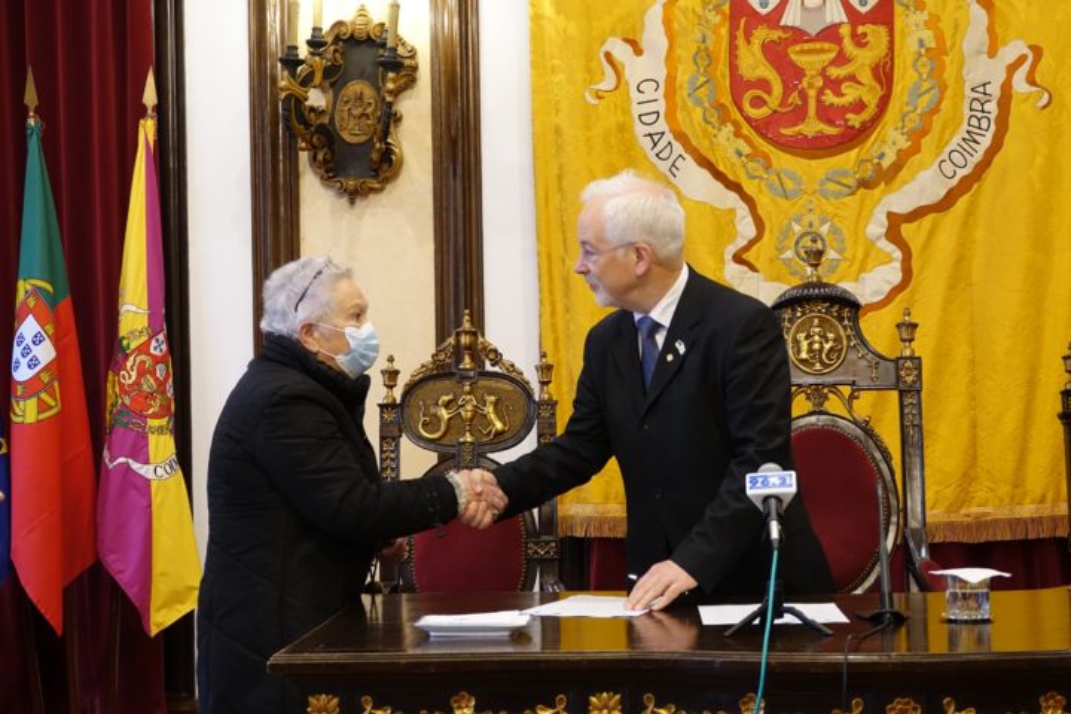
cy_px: 357
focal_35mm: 63
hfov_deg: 31.9
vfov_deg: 21.6
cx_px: 536
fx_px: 1874
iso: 1000
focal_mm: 23.09
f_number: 3.5
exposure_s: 1/80
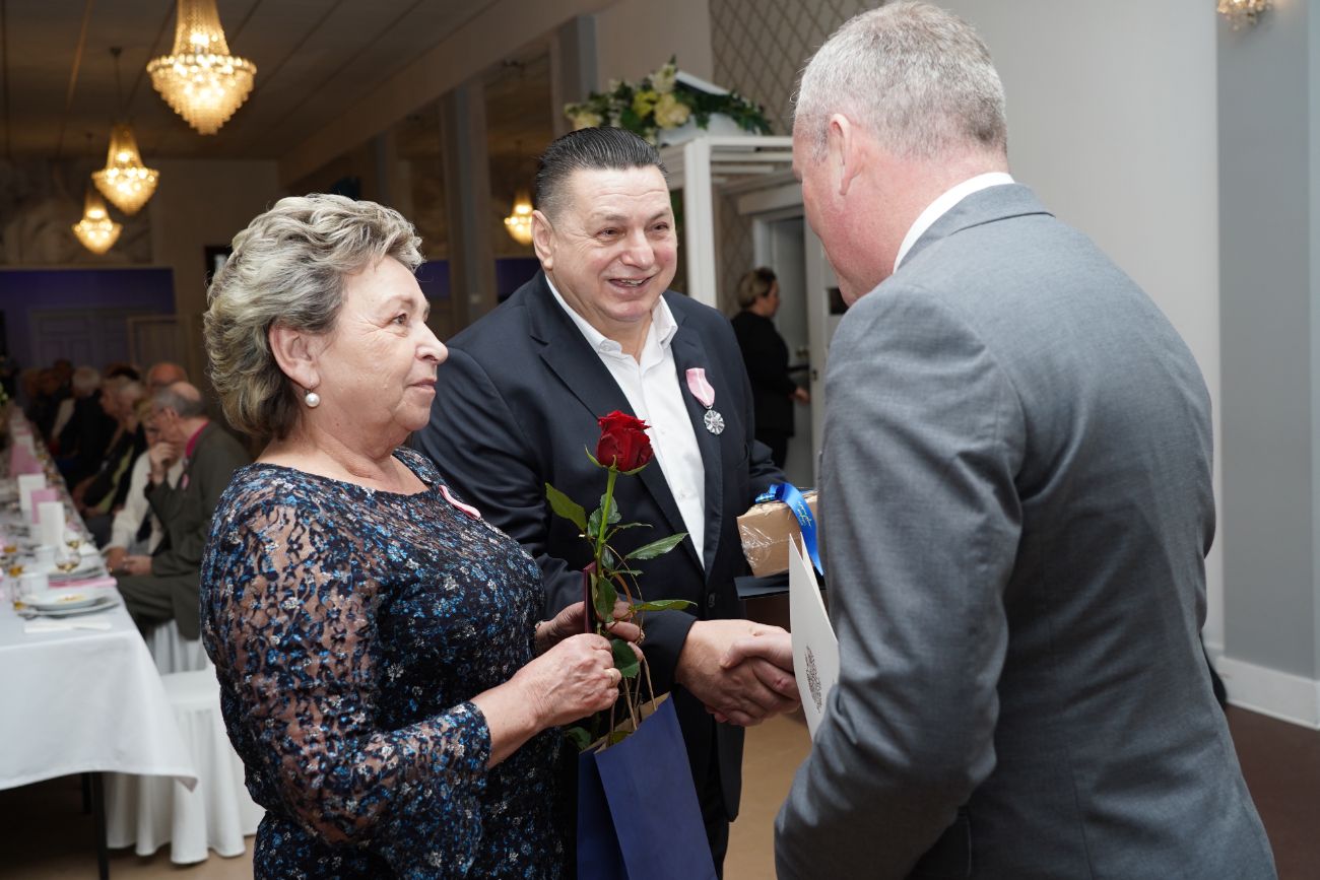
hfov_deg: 53.1
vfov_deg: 36.9
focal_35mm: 36
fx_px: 1320
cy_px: 440
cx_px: 660
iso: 500
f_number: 5
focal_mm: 36
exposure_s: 1/100
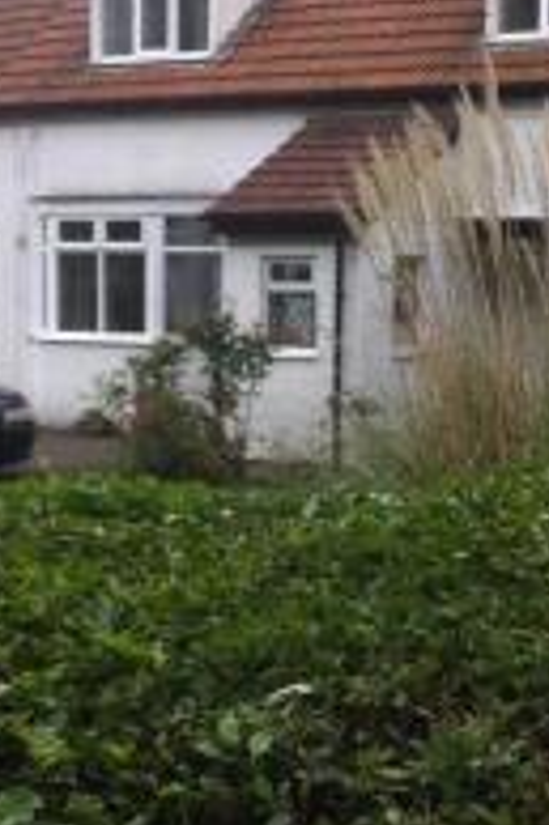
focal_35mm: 82
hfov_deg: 16.6
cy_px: 368
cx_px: 319
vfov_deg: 24.8
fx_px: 1879
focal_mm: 3.85
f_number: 2.8
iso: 80
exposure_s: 1/331
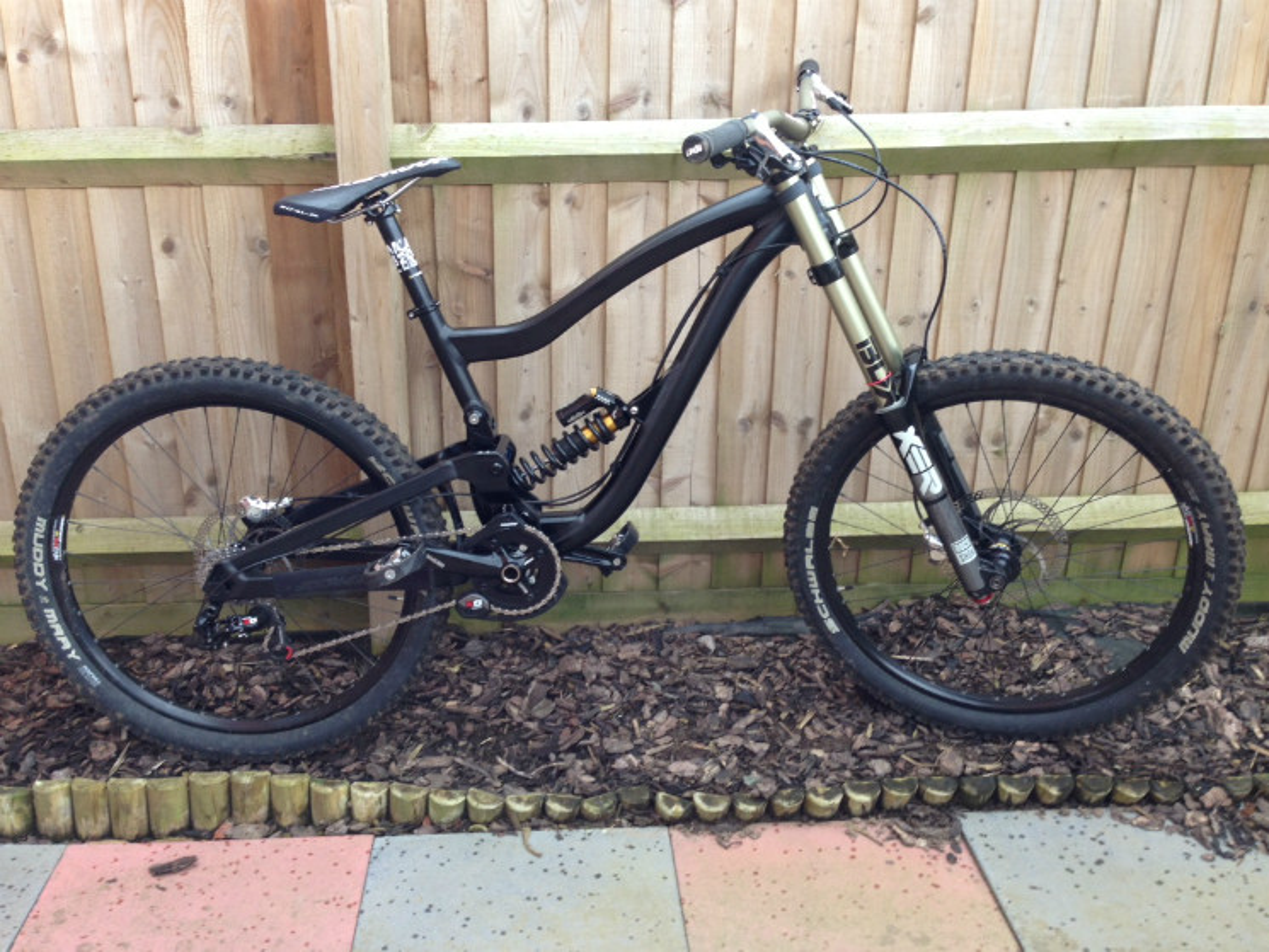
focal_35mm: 33
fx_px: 1210
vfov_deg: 43.0
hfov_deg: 55.3
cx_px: 634
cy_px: 476
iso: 50
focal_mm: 4.13
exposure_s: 1/20
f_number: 2.4
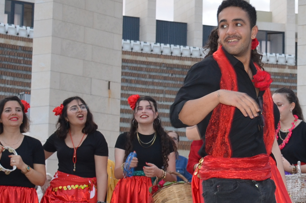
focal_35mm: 123
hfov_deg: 16.1
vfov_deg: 11.1
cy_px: 90
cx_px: 349
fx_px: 1043
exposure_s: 1/60
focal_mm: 28
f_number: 4
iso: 500
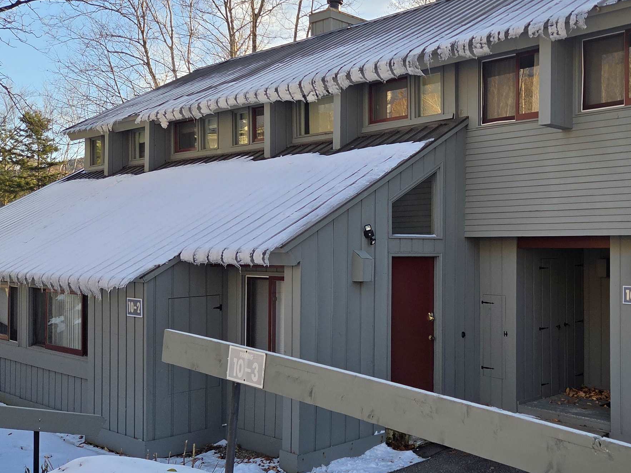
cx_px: 480
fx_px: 729
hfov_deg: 45.0
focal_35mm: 40
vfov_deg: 36.0
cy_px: 253
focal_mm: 5.4
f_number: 1.8
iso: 80
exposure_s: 1/1978
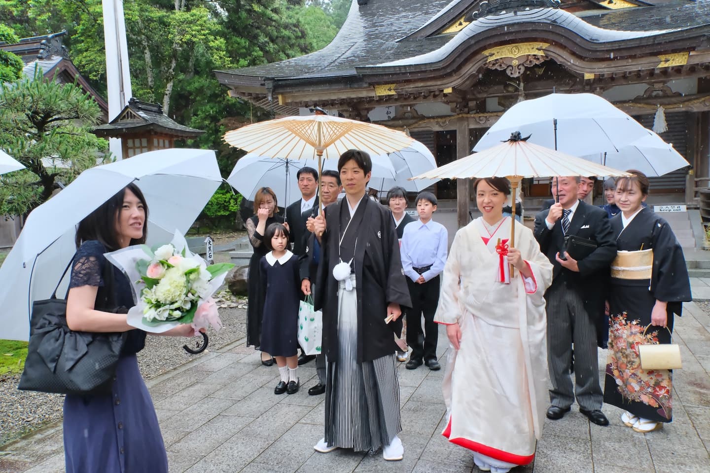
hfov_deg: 69.4
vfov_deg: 49.5
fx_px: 513
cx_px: 355
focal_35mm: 26
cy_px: 236
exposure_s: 1/800
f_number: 5.6
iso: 3200
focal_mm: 17
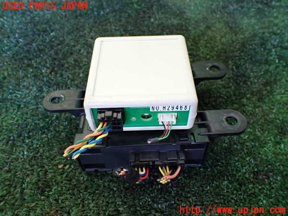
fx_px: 250
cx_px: 144
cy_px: 108
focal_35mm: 30
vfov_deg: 46.8
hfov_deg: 60.0
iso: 400
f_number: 2.3
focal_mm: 5.4
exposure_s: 1/125
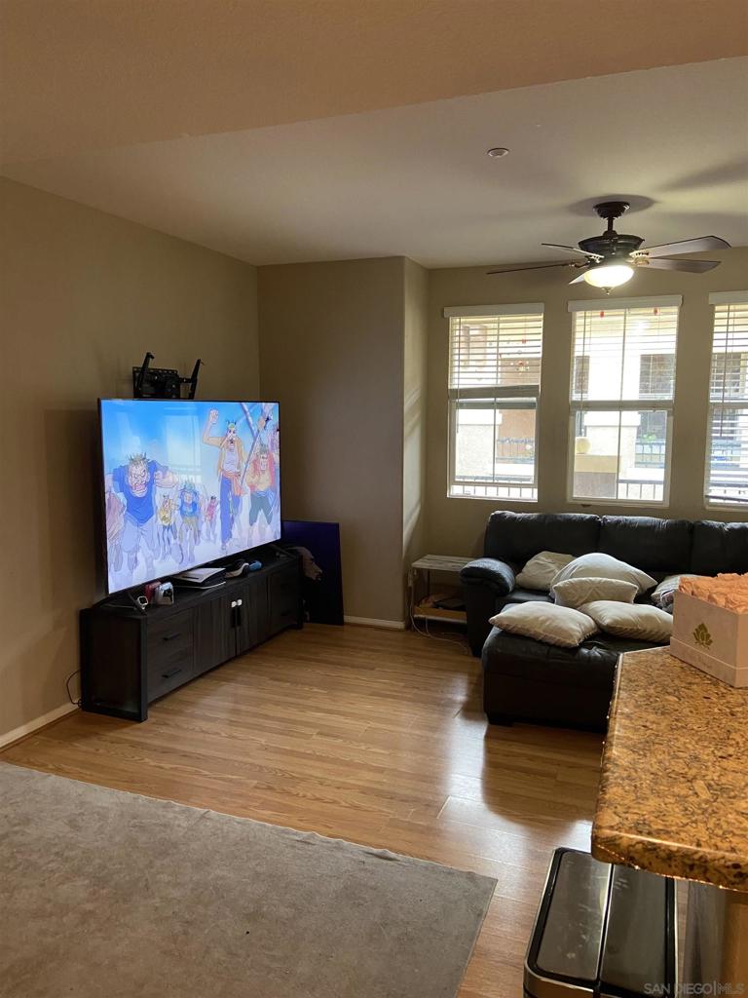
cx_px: 374
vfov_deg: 67.3
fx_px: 749
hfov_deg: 53.1
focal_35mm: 26
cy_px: 499
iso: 320
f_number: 1.8
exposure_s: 1/60
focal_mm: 4.25
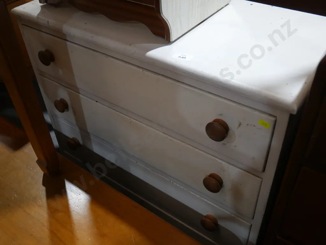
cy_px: 122
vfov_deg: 39.7
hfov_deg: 51.3
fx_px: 339
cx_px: 163
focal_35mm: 36
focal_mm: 18
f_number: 4
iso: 400
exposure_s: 1/60
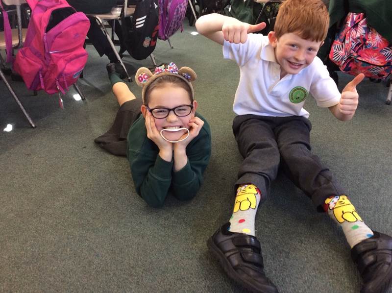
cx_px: 196
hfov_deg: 56.9
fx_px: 362
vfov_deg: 44.1
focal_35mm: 32
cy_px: 146
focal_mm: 3.3
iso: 80
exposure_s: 1/25
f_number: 2.4
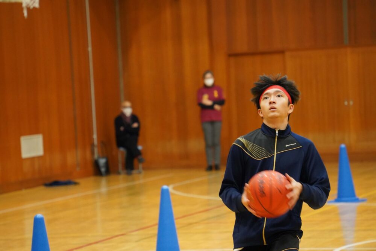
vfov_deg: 8.0
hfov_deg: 11.9
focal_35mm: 172
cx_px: 188
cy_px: 126
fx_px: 1797
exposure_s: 1/200
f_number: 5.6
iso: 10000
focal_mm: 172
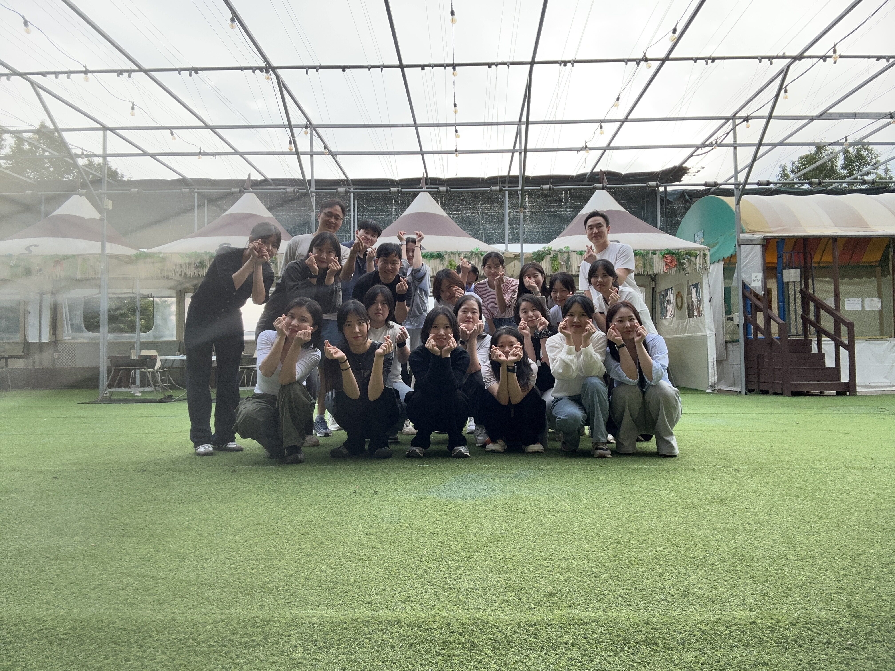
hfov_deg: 73.9
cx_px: 448
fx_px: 595
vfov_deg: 58.9
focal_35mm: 23
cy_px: 336
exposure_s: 1/154
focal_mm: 2.69
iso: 40
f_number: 1.9
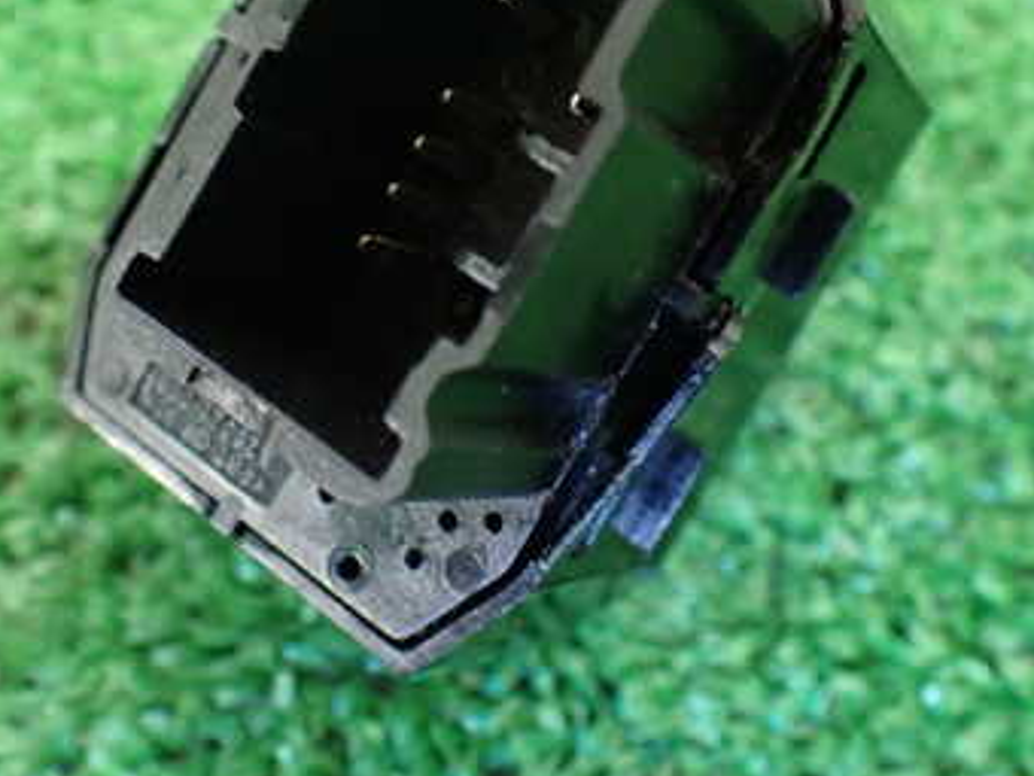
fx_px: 1583
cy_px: 183
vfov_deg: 27.1
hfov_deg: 35.9
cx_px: 368
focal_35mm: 53
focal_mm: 5.4
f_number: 2.3
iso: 800
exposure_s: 1/40
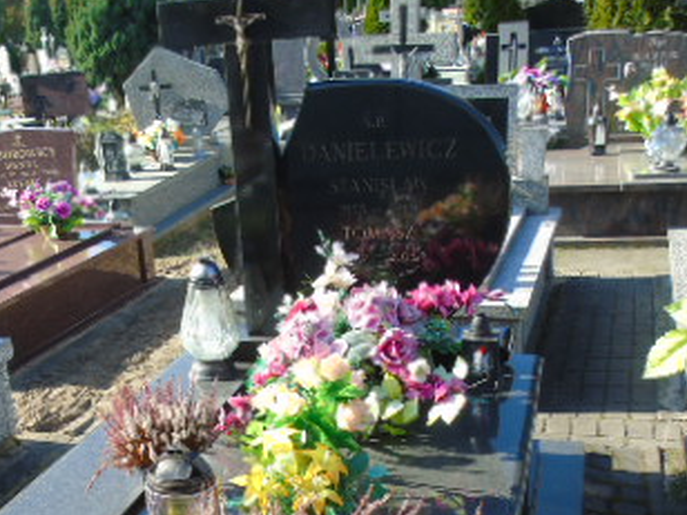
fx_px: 1032
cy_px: 435
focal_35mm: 52
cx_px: 263
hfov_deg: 36.6
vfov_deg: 27.3
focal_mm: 4.4
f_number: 3.4
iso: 80
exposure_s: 1/250
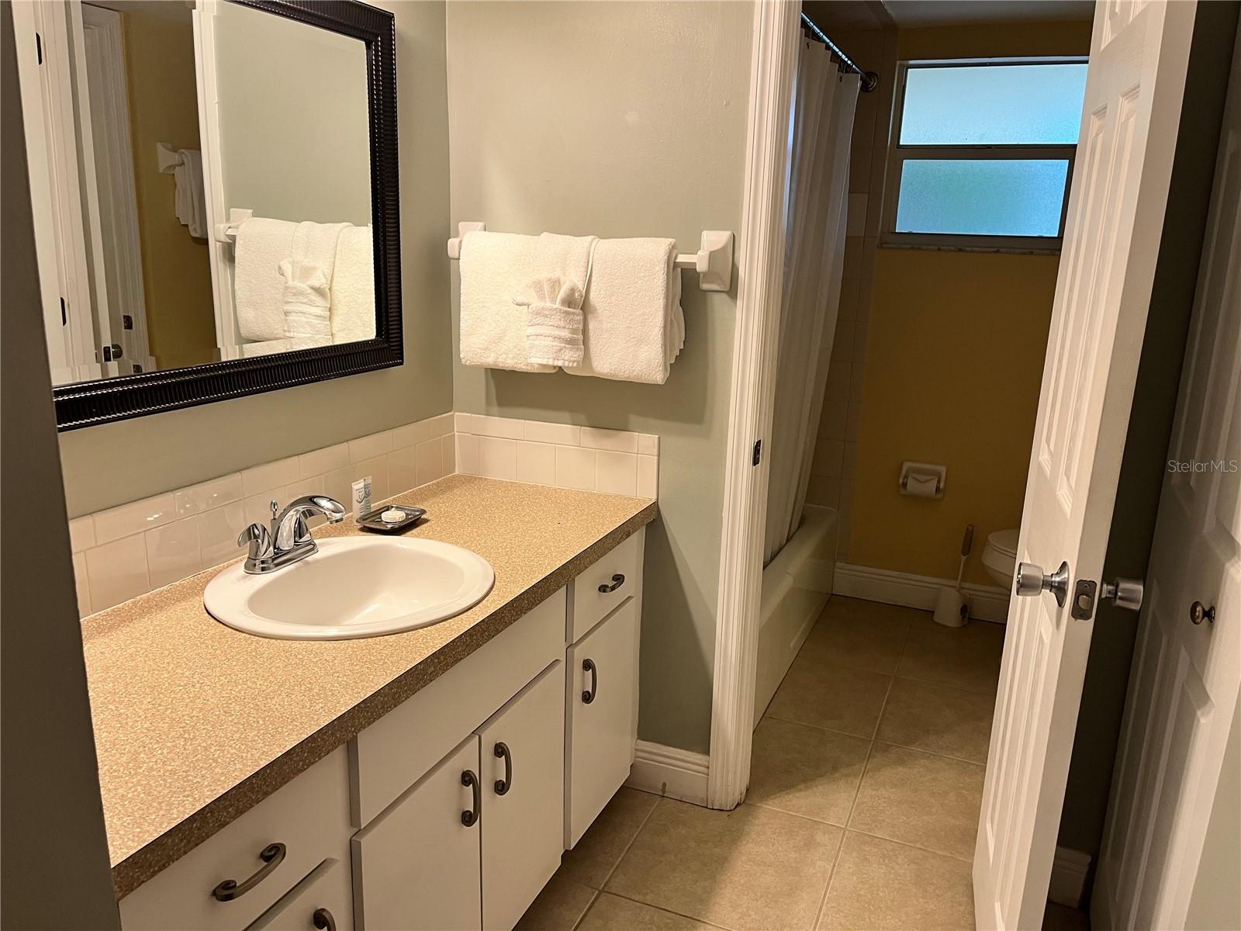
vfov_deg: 53.1
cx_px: 620
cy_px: 466
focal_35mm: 26
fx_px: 932
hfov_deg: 67.3
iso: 100
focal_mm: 5.1
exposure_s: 1/60
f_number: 1.6
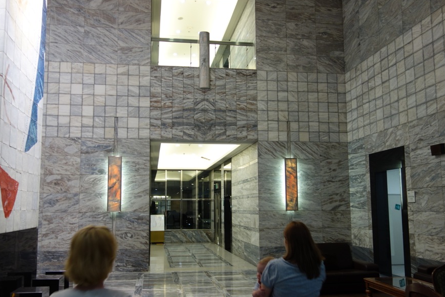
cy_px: 166
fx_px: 396
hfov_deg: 58.7
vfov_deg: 41.1
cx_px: 208
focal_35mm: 32
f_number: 1.8
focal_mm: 10.4
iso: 125
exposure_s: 1/30
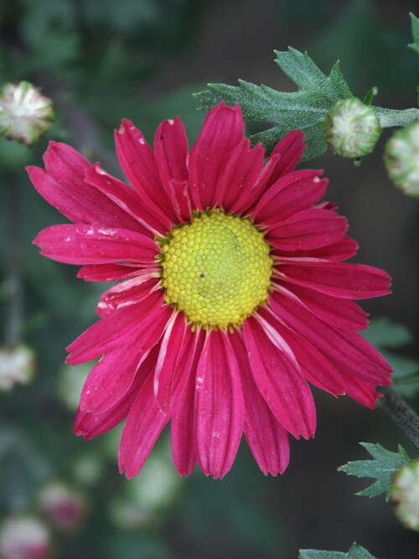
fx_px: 3229
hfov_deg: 7.4
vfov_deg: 9.9
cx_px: 210
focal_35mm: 200
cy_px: 280
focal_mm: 50.69
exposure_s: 1/180
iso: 125
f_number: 3.5
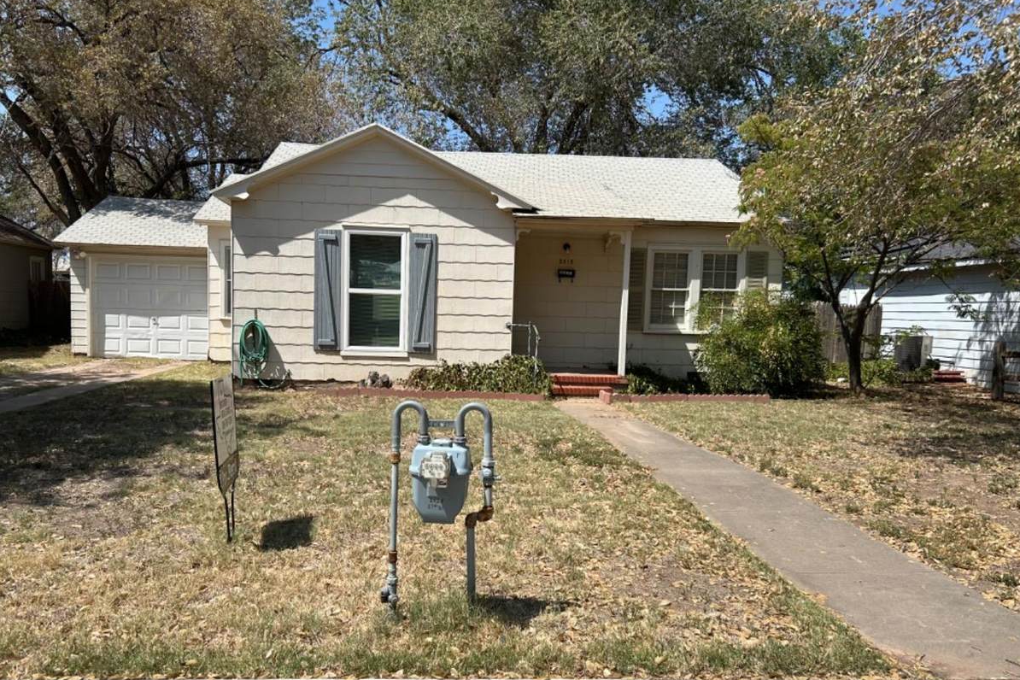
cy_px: 383
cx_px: 478
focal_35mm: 29
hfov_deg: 63.6
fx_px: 822
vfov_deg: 44.9
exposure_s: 1/4831
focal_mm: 5.7
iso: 50
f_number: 1.5
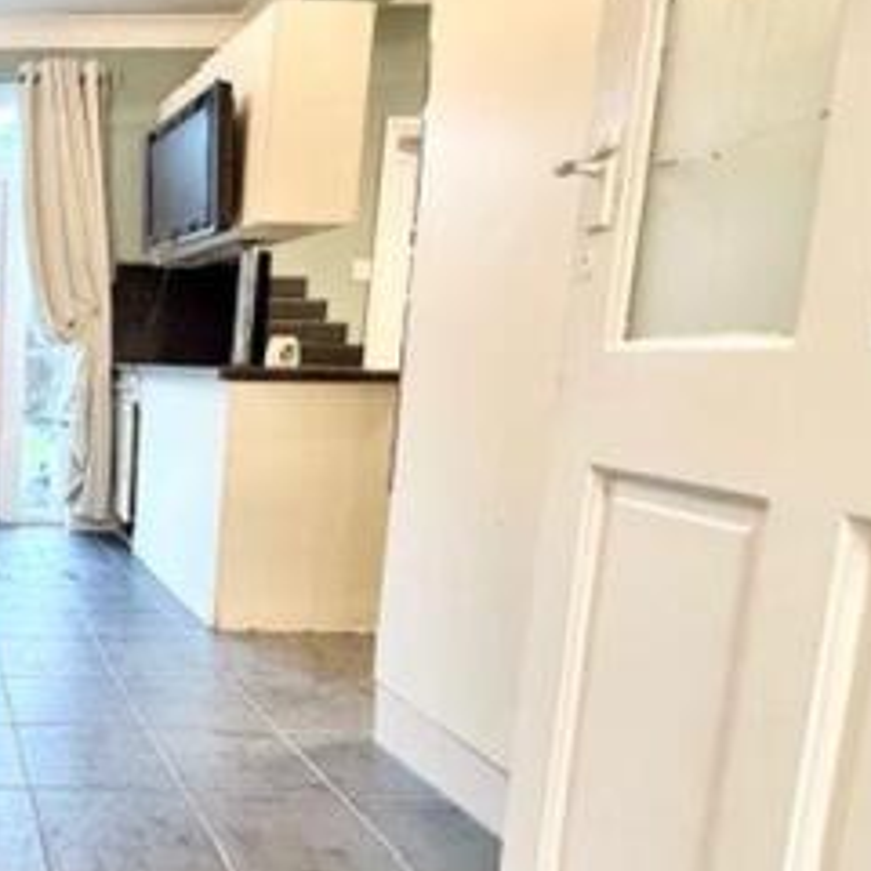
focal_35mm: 30
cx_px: -93
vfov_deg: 54.0
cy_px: 477
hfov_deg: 42.3
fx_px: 854
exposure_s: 1/50
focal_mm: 2.22
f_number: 2.2
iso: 640
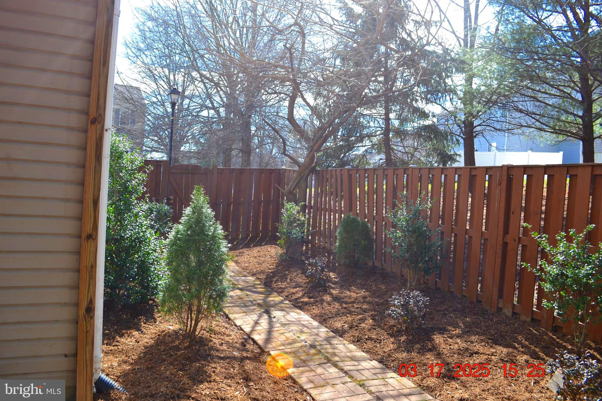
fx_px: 451
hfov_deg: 67.4
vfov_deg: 47.9
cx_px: 301
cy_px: 200
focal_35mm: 27
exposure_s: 1/125
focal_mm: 18
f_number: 5.6
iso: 100
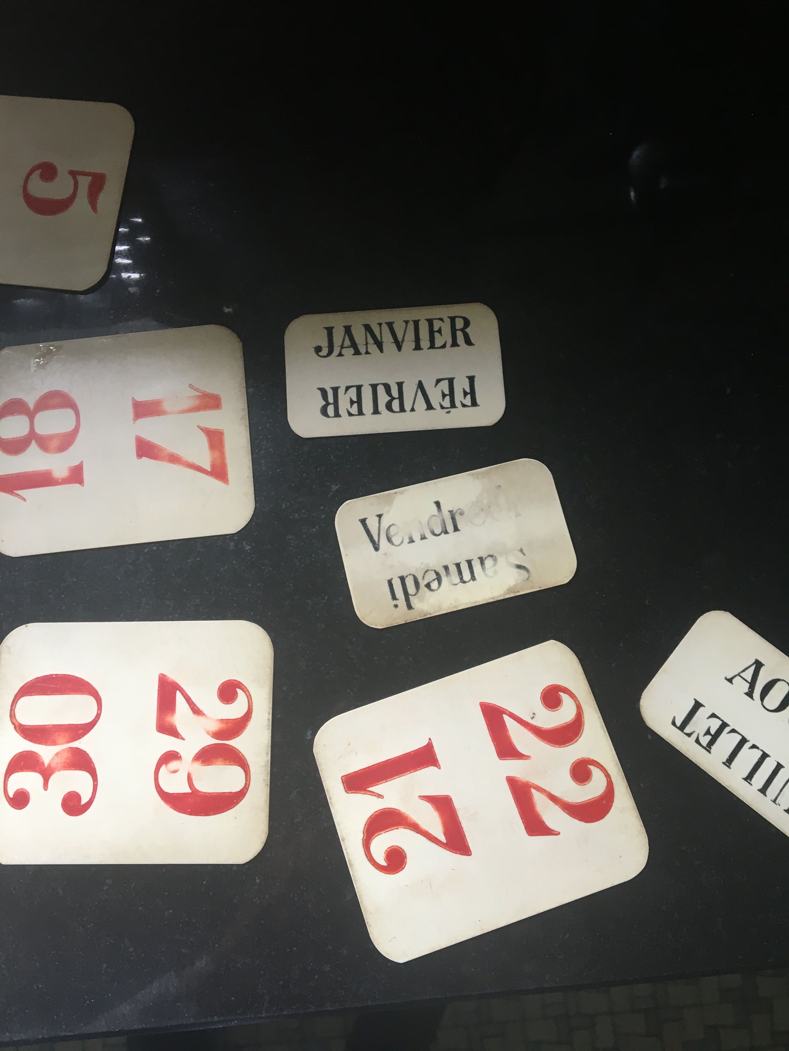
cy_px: 526
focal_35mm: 29
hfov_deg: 48.2
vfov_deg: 61.7
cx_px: 394
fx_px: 881
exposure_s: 1/33
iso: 80
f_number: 2.2
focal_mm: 4.15
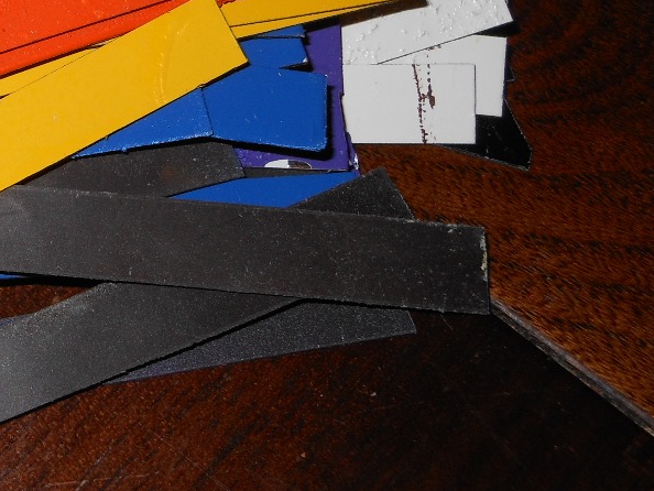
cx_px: -133
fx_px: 1512
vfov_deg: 18.2
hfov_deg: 22.5
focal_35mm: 80
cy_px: 61
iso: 80
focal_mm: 5.9
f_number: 11.2
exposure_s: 1/25
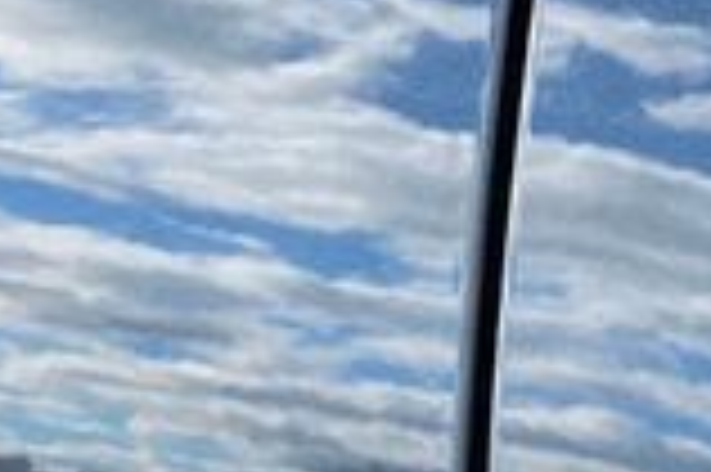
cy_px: 184
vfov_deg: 11.6
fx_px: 2328
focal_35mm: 118
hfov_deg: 14.9
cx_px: 1323
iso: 20
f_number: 1.8
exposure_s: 1/500
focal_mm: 3.99
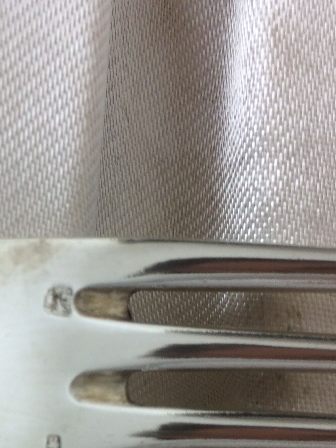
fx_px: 906
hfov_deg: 20.4
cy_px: 417
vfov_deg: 26.7
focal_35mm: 70
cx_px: 8
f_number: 2.2
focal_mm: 4.15
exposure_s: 1/50
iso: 50
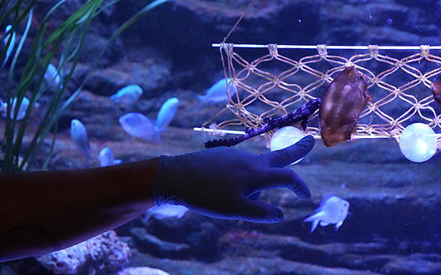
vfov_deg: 7.7
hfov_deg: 12.2
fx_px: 2055
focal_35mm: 171
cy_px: 146
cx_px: 253
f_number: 6.3
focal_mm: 146
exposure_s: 1/100
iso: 12800
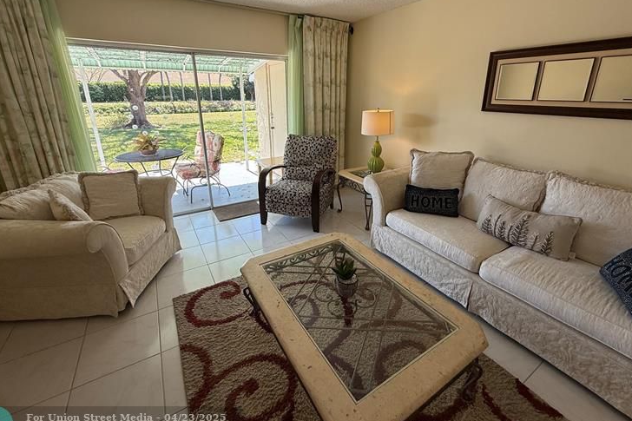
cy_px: 181
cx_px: 326
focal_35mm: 16
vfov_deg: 73.3
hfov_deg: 96.7
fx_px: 281
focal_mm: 2.22
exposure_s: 1/249
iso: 64
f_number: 2.2
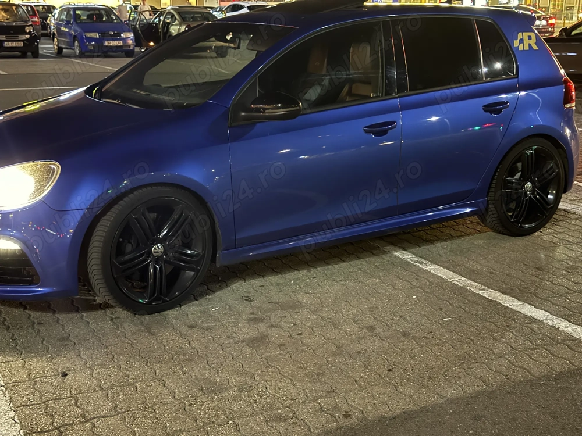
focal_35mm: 48
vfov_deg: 30.3
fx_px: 807
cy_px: 218
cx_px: 291
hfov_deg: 39.7
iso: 800
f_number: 1.78
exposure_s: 1/5
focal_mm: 6.76
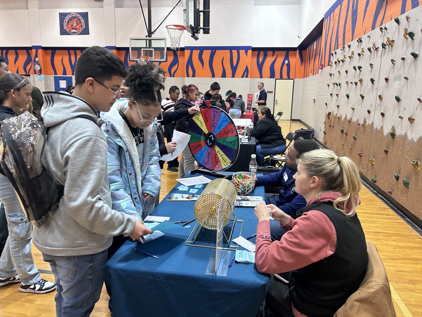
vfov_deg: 53.1
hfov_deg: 67.3
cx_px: 211
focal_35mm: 26
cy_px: 158
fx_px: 317
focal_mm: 5.7
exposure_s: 1/60
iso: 160
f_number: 1.5
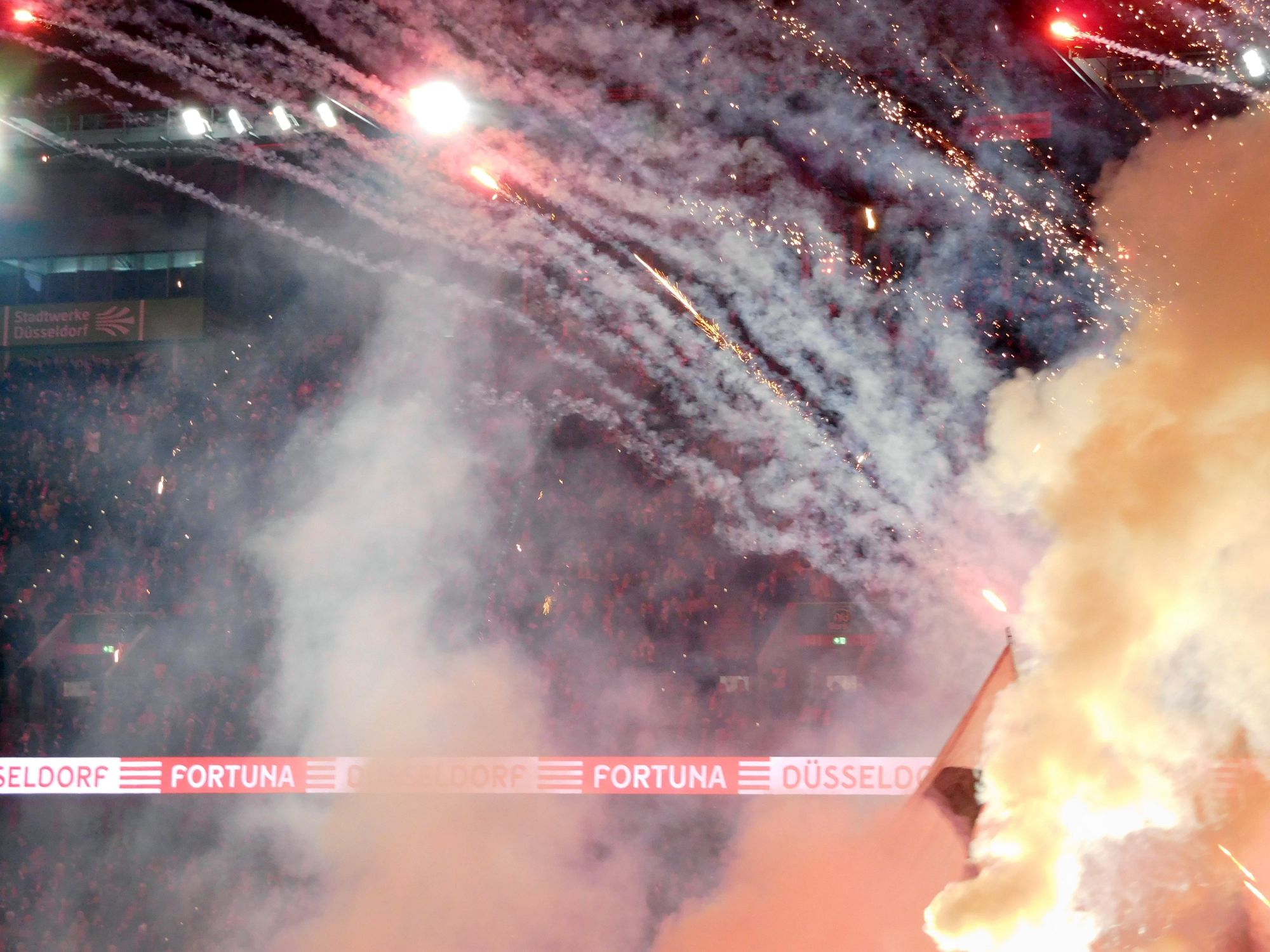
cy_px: 476
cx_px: 635
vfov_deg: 13.2
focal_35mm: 112
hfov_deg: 17.6
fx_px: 4109
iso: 400
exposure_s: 1/80
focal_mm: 20
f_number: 4.9
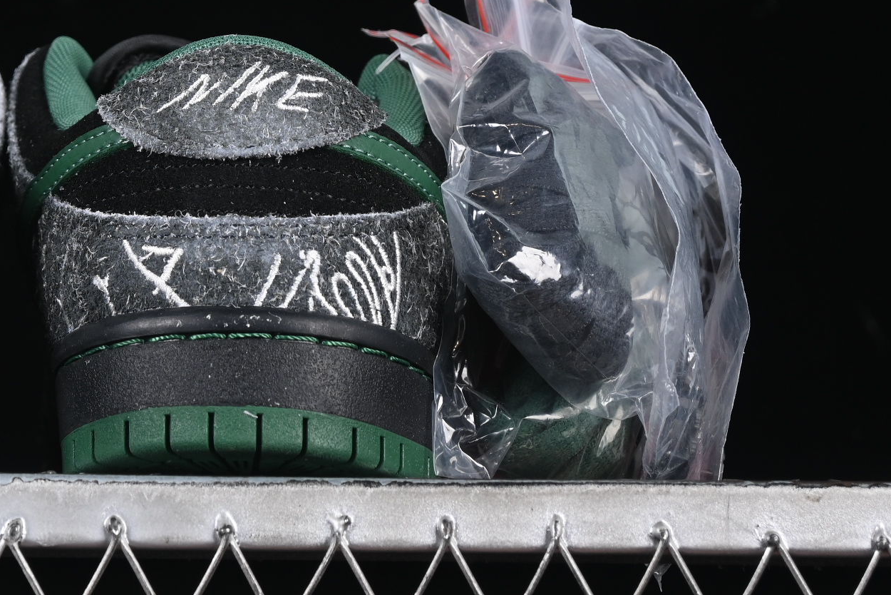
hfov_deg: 12.2
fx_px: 4134
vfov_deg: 8.2
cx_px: 43
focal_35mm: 167
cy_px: 60
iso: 160
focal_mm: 50
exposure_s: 1/60
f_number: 6.3
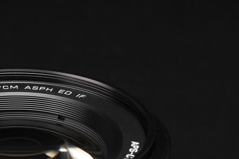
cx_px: 14
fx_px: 1606
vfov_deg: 5.7
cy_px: 122
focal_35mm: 242
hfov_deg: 8.5
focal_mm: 105
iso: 100
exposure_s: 1/200
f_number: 14
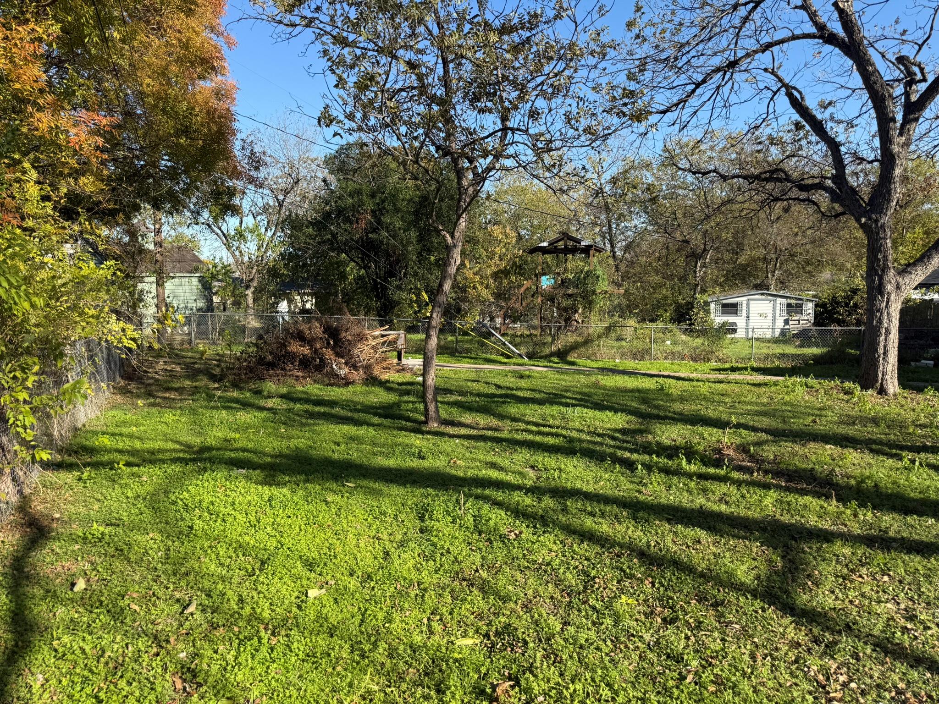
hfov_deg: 71.6
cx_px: 470
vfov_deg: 56.8
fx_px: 651
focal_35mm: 24
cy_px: 352
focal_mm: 6.76
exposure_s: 1/1949
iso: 80
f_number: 1.78
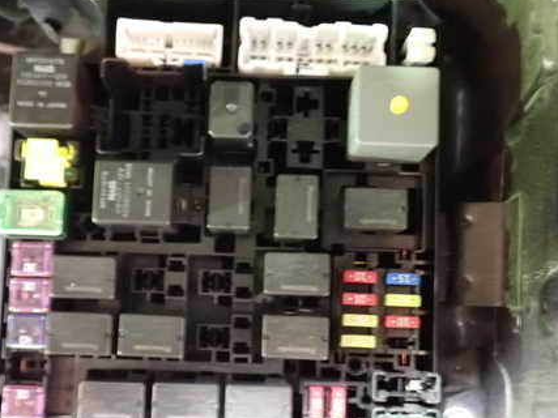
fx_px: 725
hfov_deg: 42.0
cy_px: 247
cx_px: 242
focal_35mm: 45
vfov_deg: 32.1
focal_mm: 5.79
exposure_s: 1/6
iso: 1600
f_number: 2.4
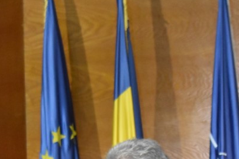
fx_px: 1562
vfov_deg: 5.8
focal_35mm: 235
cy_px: 216
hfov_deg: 8.7
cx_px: 120
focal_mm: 55
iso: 4000
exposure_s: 1/60
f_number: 5.6
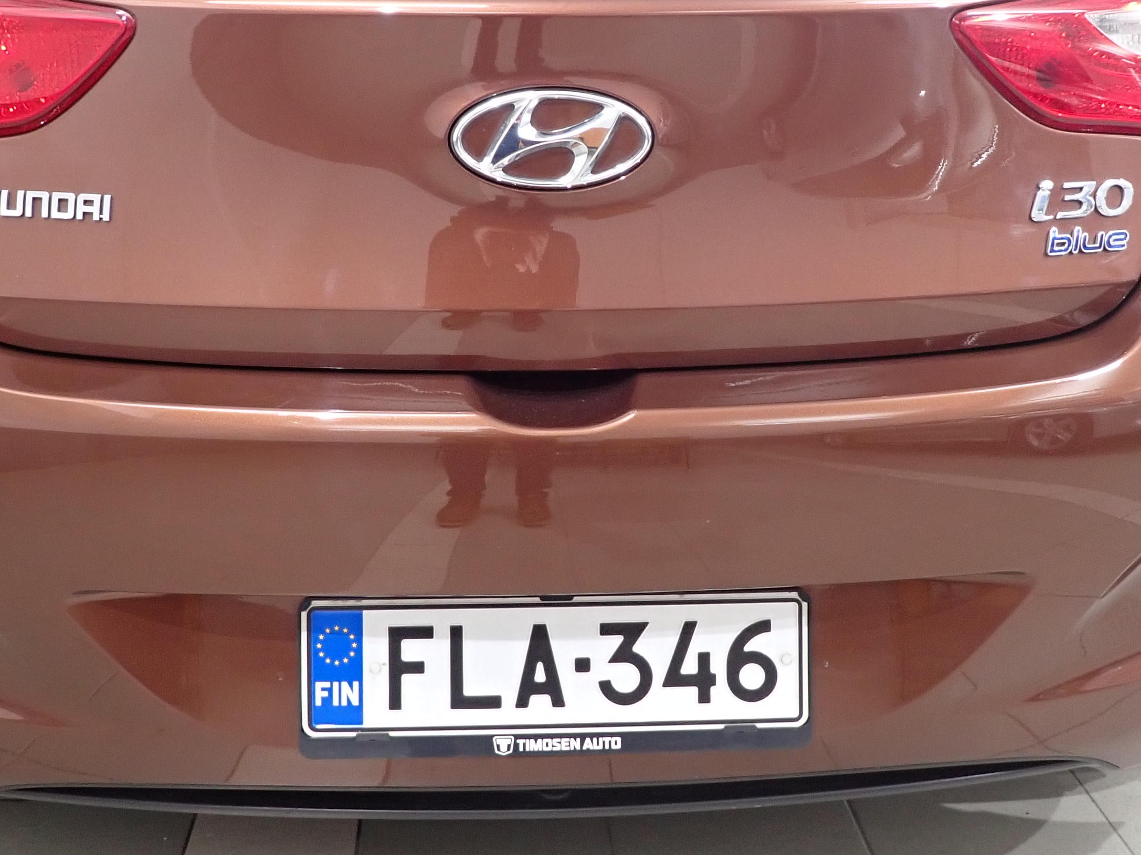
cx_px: 565
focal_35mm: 46
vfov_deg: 31.1
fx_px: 1516
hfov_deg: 41.2
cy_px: 247
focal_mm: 4.5
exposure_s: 1/30
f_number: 2
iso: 250
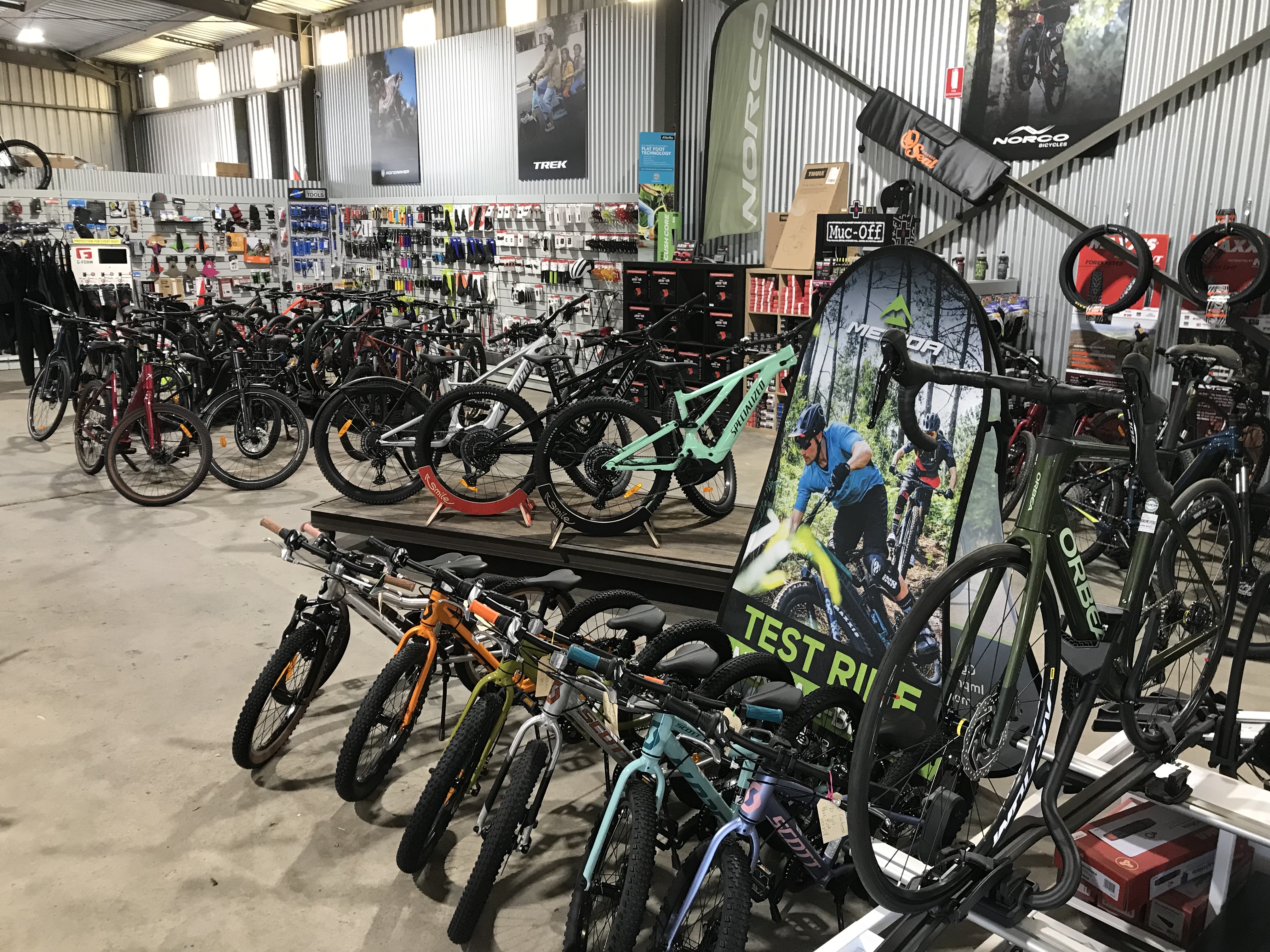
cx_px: 635
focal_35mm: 28
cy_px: 476
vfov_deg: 49.7
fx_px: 1027
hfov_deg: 63.4
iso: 40
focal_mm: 3.99
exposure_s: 1/25
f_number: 1.8
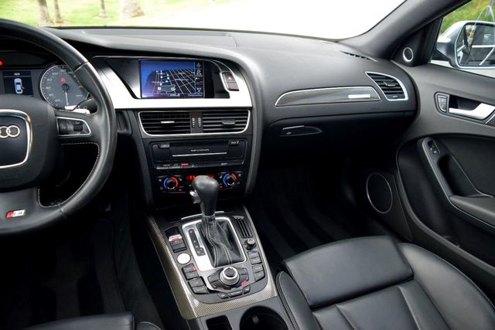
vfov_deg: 48.0
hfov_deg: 67.4
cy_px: 165
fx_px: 371
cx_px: 248
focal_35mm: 27
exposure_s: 1/100
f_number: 5
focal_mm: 18
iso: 800
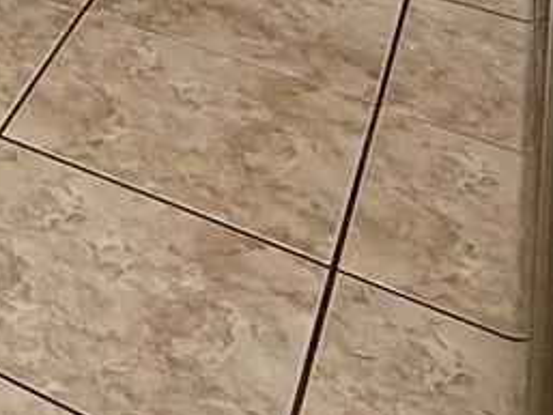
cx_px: -482
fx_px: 1390
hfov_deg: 17.5
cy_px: -673
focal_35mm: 87
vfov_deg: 12.2
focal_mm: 2.22
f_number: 2.2
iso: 64
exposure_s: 1/129
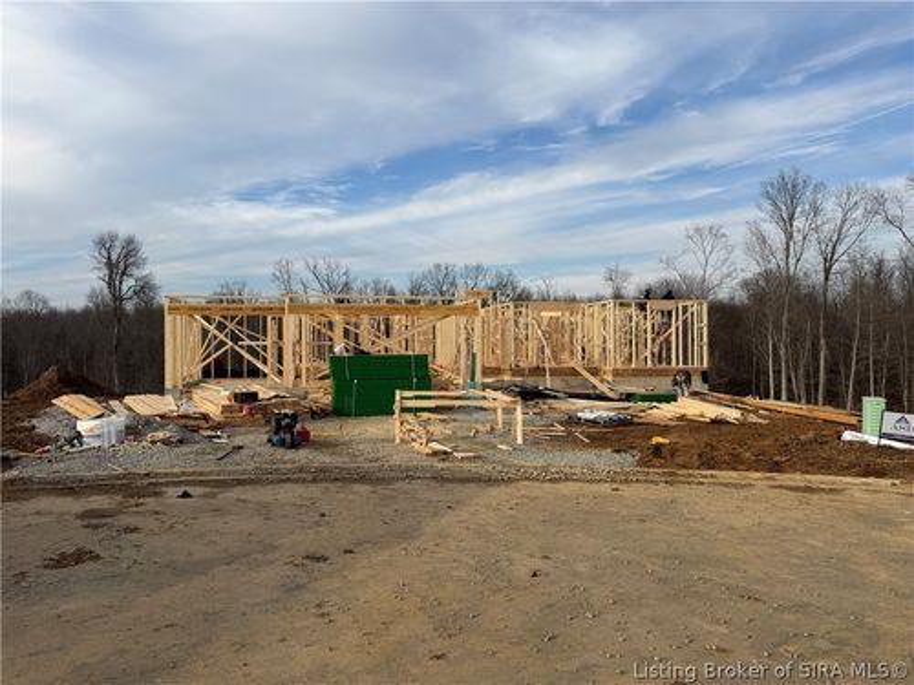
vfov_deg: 56.8
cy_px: 342
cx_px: 457
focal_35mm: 24
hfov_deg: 71.6
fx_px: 634
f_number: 1.78
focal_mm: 6.76
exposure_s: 1/3759
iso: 80
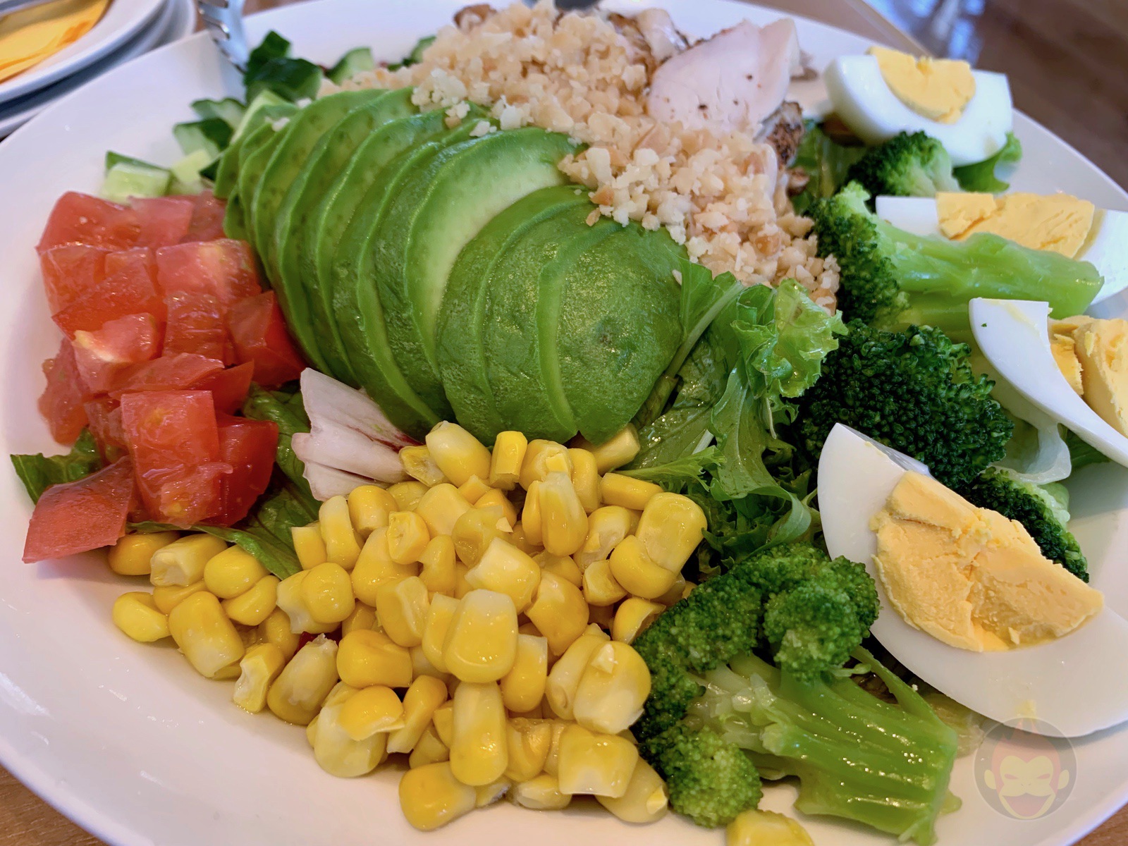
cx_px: 564
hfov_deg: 67.3
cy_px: 423
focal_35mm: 26
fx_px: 847
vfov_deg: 53.1
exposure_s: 1/121
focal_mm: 4.25
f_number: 1.8
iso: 64
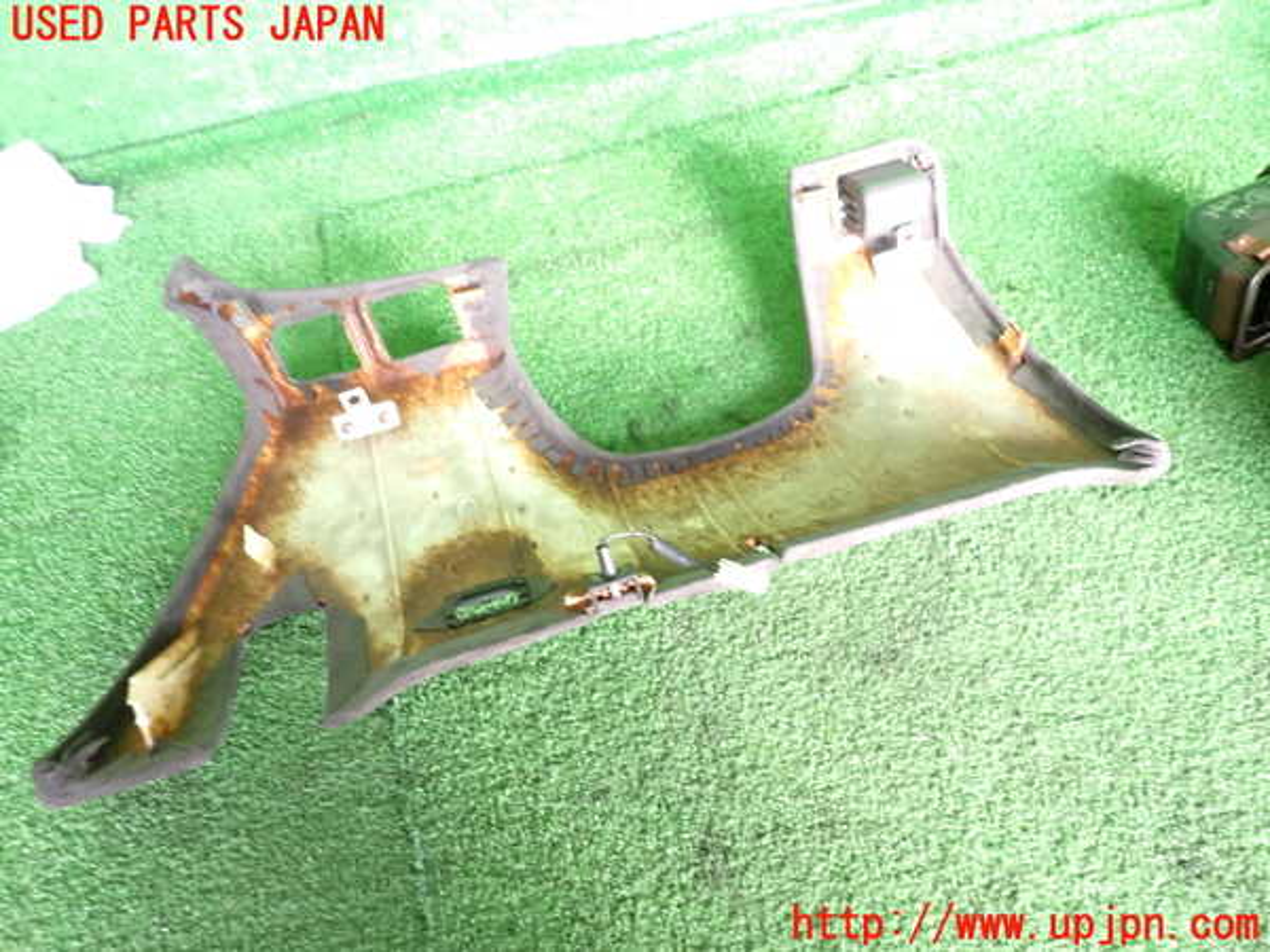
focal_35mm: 25
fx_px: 917
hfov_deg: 69.4
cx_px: 635
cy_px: 476
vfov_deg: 54.9
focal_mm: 4.5
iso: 640
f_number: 2
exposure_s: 1/30
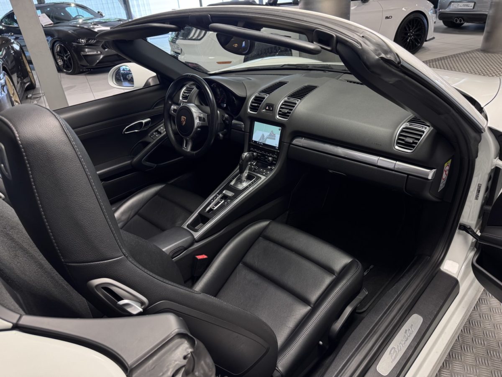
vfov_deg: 56.8
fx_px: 348
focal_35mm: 24
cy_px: 188
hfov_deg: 71.6
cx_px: 251
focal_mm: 6.76
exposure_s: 1/90
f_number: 1.78
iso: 200
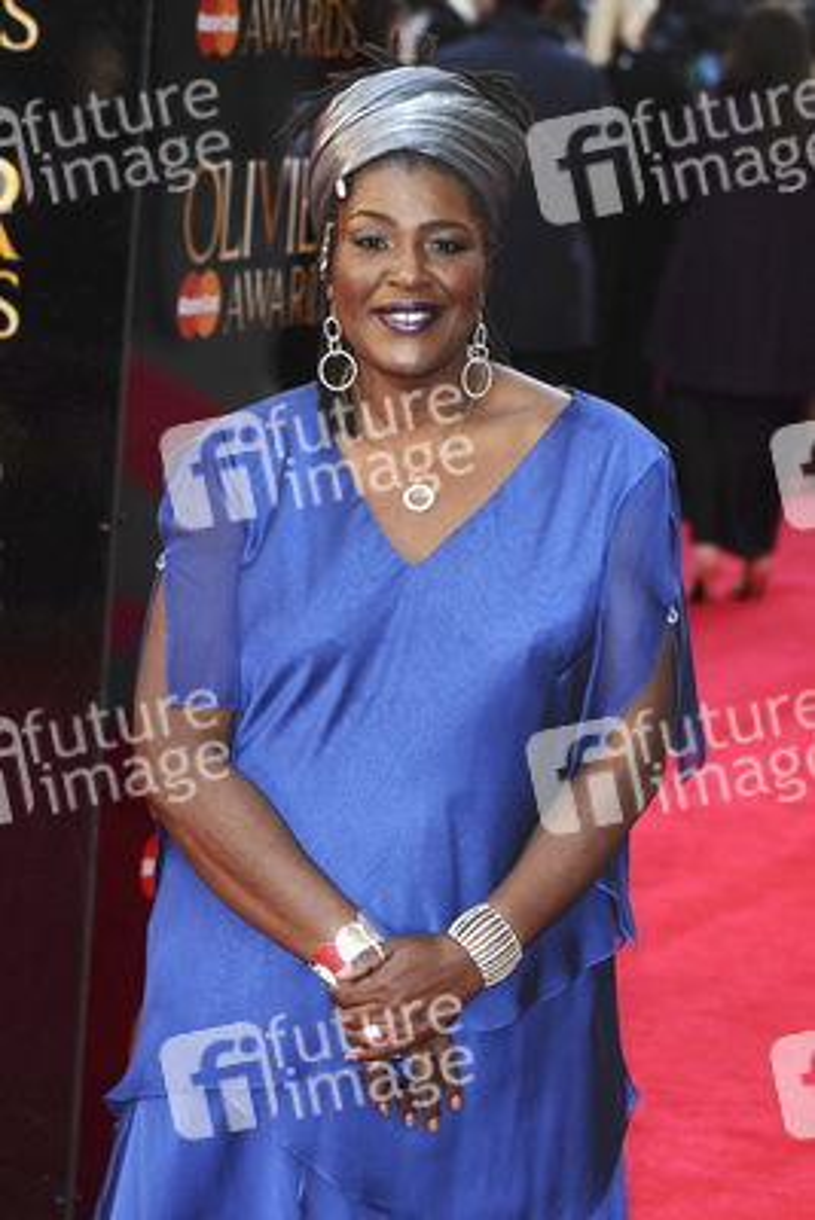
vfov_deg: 14.9
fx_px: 4682
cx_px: 408
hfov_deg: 9.9
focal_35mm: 138
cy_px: 610
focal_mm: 92
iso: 320
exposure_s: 1/250
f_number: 5
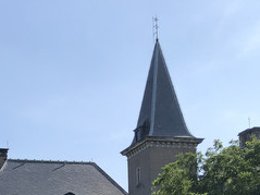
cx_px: -76
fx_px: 616
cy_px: 282
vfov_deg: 16.5
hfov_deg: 21.6
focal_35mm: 82
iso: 20
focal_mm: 3.99
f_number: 1.8
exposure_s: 1/1946
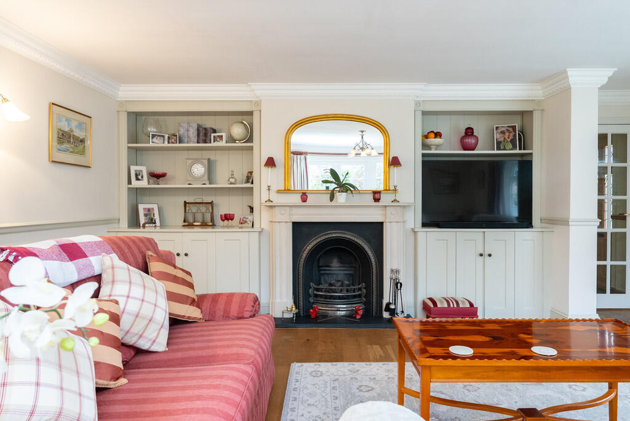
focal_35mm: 24
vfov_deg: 54.2
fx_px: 411
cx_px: 315
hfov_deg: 74.9
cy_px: 210
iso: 1250
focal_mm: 23.5
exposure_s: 1/40
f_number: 7.1
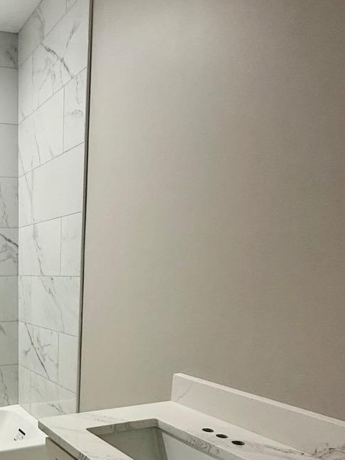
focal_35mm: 33
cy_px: 380
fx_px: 439
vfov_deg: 51.3
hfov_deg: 37.4
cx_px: -16
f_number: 2.2
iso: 200
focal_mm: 2.22
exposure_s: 1/60
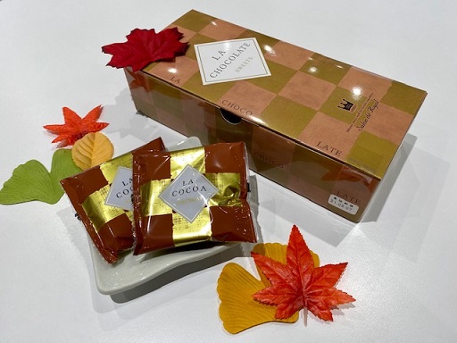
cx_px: 228
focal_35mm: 26
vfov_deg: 53.1
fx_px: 343
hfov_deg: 67.3
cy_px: 172
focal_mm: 4.25
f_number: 1.8
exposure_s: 1/120
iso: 40
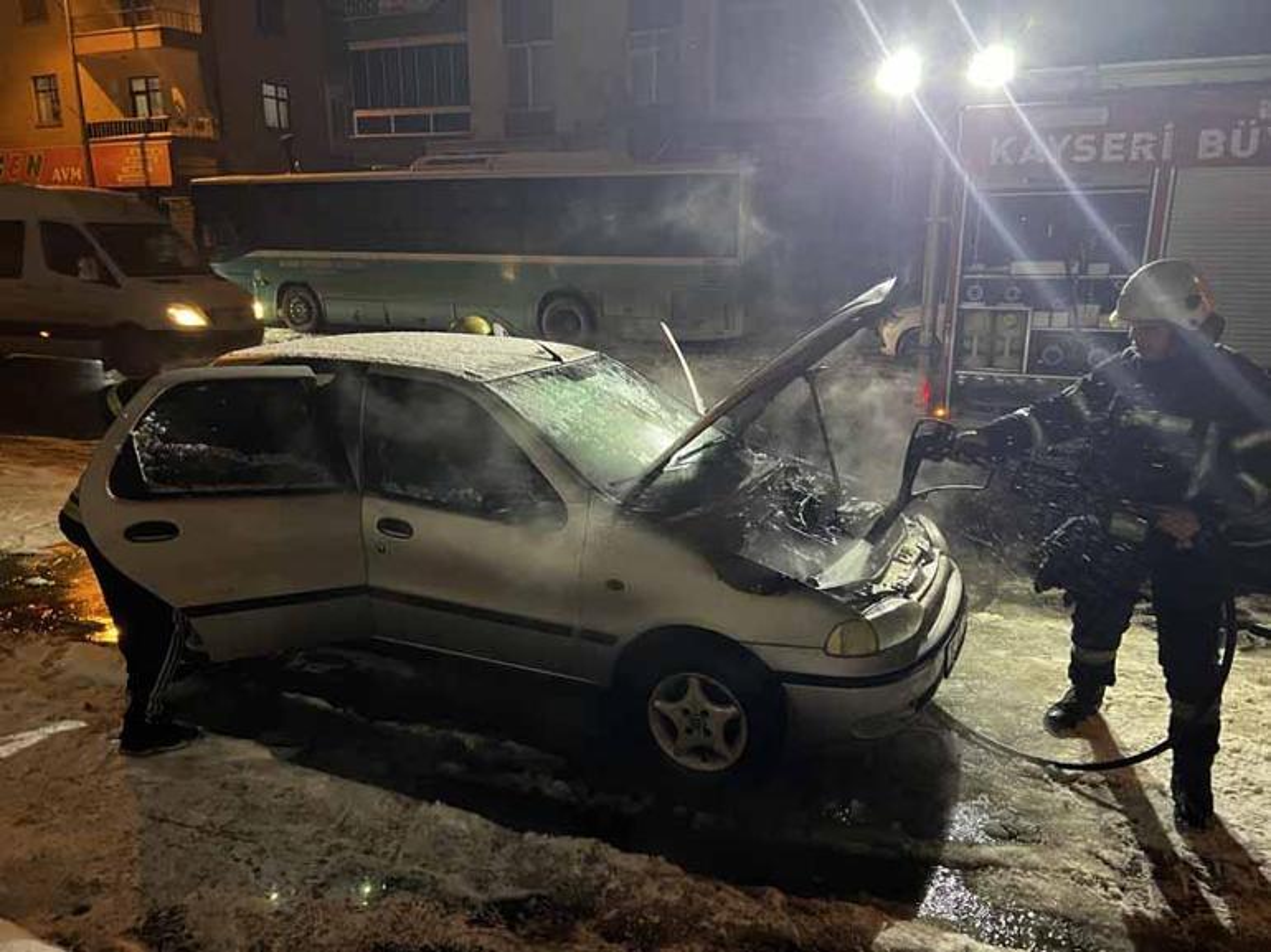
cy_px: 476
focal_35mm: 26
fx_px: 954
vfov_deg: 53.0
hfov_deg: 67.3
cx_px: 636
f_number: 1.5
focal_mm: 5.7
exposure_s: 1/50
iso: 400
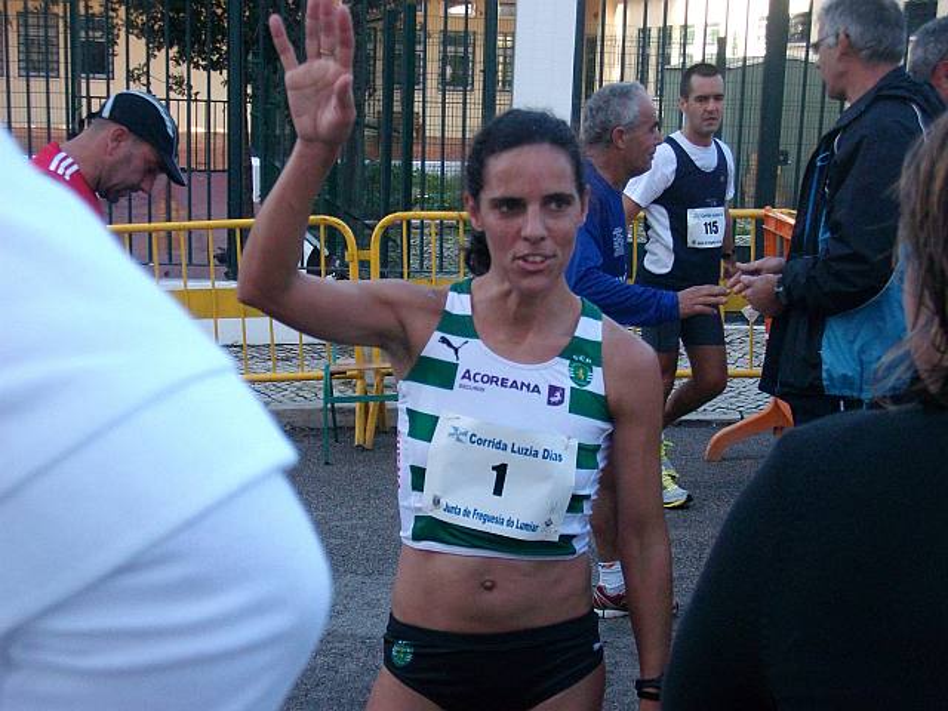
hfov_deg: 38.2
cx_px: 474
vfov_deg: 29.1
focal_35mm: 50
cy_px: 356
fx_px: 1369
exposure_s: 1/512
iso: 343
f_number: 3.6
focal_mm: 8.8
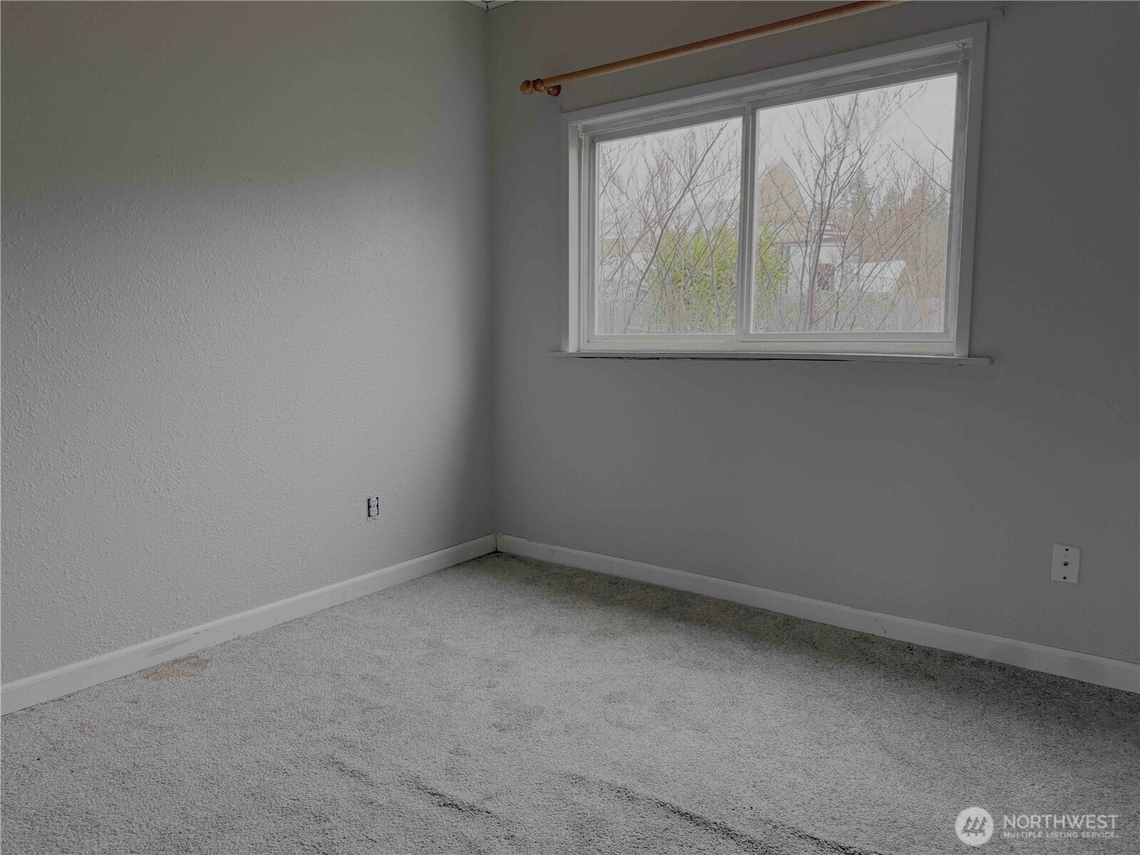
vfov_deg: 56.8
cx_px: 570
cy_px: 428
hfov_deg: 71.6
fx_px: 790
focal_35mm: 24
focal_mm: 6.76
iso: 200
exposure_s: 1/97
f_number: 1.78
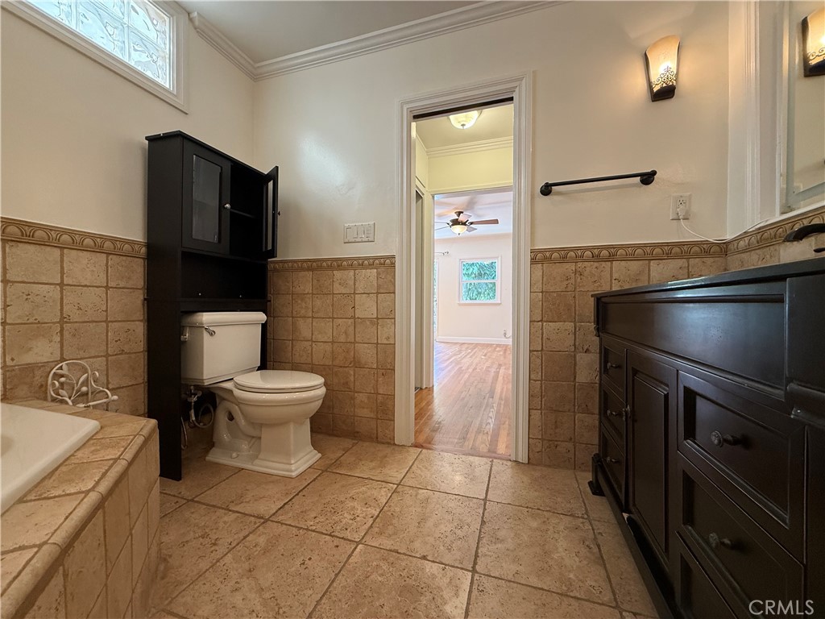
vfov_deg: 85.7
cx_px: 412
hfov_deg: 102.1
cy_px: 310
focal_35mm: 14
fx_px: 334
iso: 200
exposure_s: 1/60
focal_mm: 2.22
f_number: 2.2
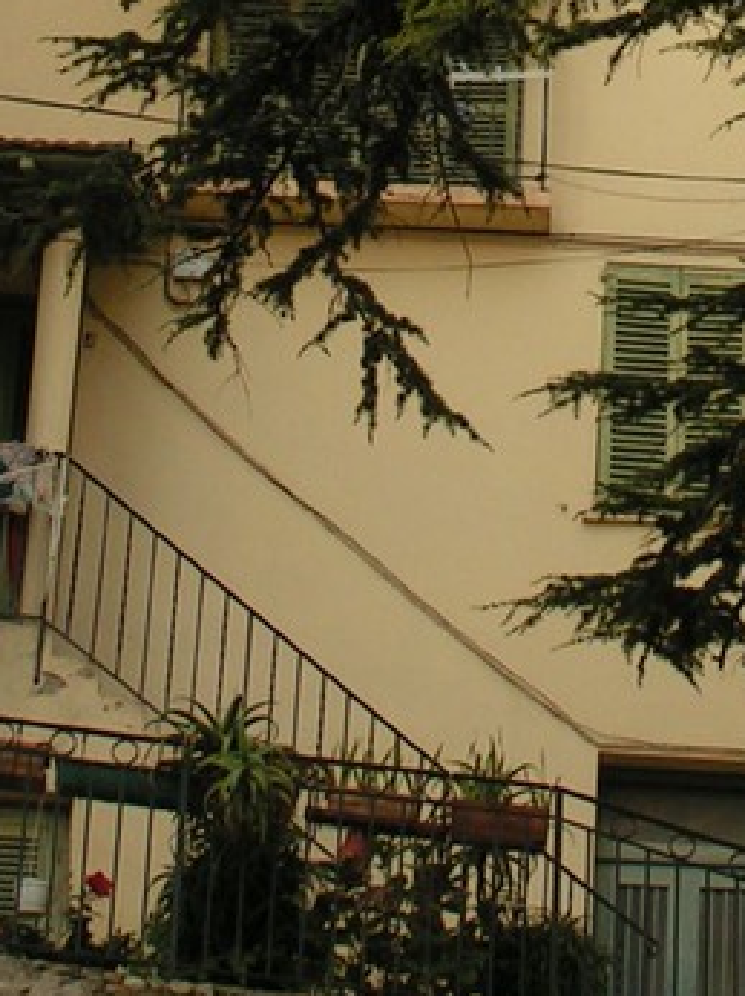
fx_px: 5315
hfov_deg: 8.0
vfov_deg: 10.4
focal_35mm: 185
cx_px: 713
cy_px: -474
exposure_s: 1/250
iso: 50
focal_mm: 9.2
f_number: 5
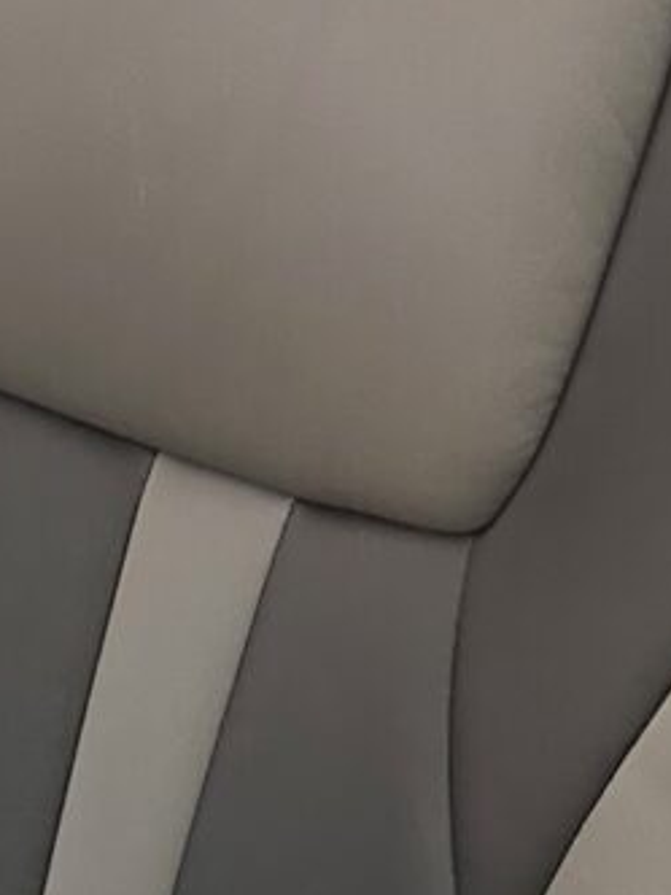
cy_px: 1574
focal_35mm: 111
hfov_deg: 12.8
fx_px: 2869
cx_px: -240
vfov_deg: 15.4
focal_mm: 6.86
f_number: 1.78
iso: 500
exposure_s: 1/60
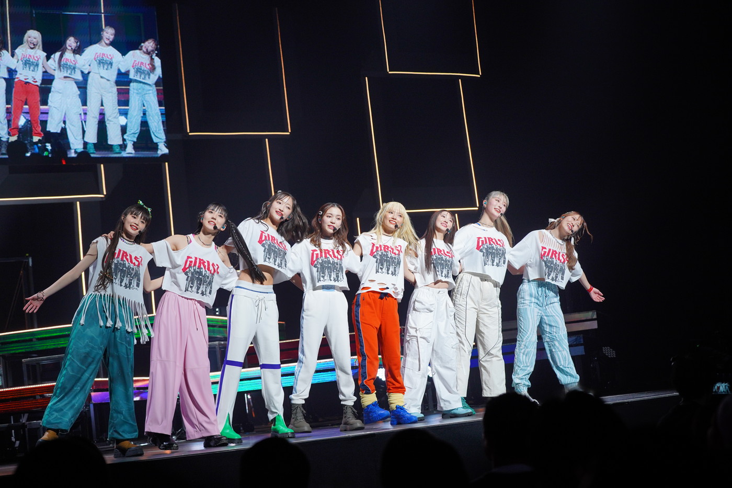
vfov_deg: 19.5
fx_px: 1423
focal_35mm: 70
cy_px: 244
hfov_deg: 28.8
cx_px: 366
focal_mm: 70
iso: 500
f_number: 4
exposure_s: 1/400
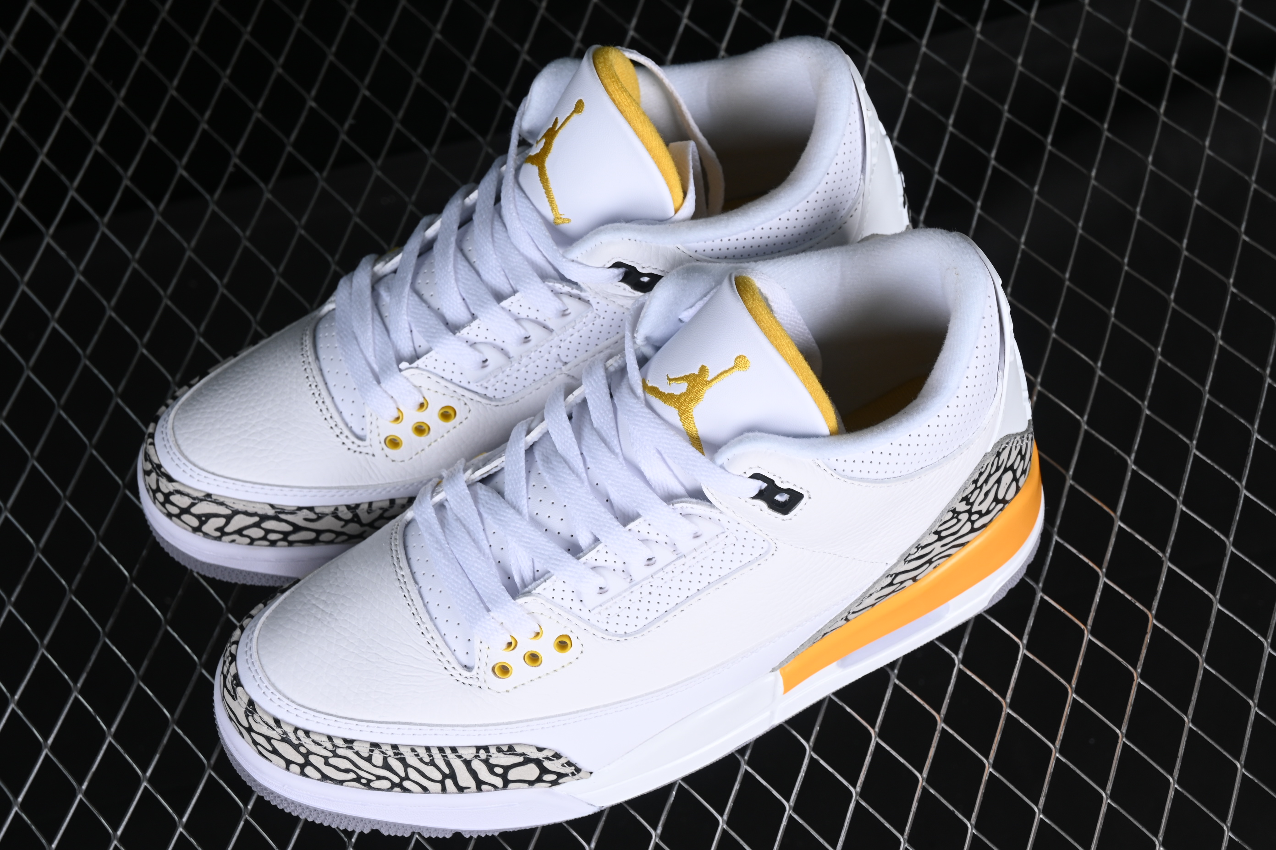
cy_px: 425
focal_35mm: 75
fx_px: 2658
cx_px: 638
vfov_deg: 18.2
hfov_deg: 27.0
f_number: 8
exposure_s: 1/100
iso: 160
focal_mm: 50
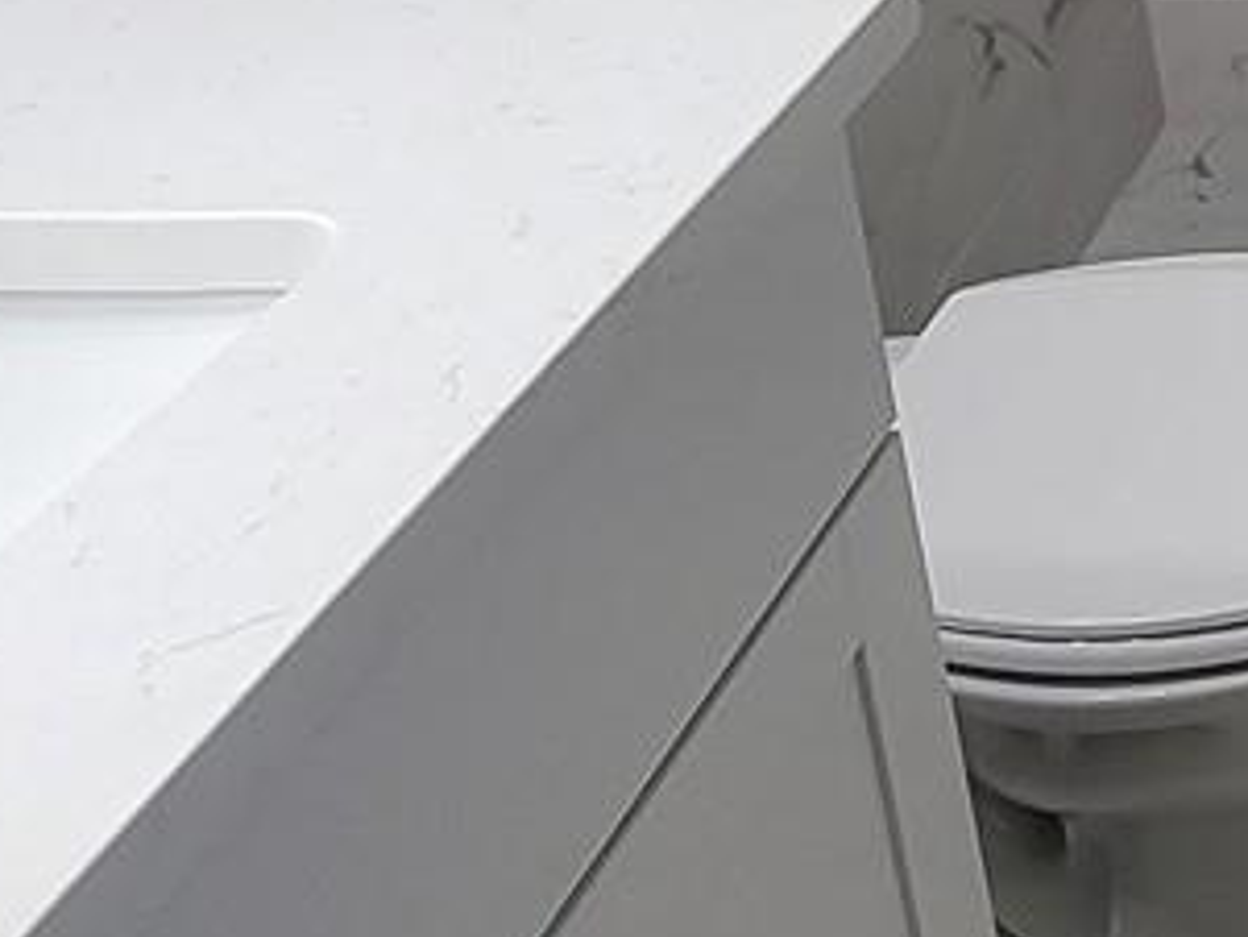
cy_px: -593
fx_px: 2489
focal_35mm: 69
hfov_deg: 22.9
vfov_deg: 18.2
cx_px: 1862
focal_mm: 2.2
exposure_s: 1/60
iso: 125
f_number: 2.2
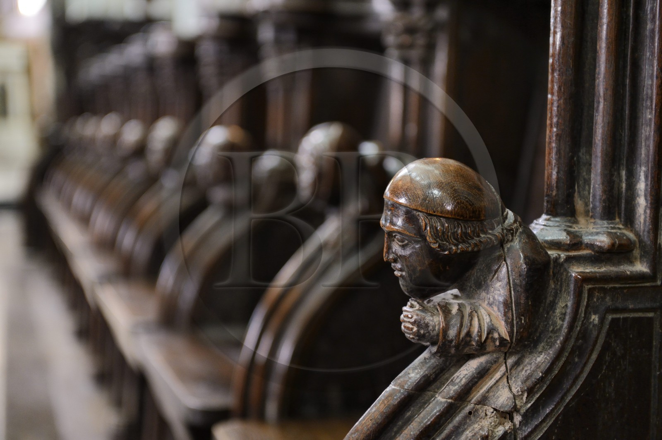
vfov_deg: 21.9
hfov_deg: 32.4
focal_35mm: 62
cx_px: 331
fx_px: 1139
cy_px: 220
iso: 1600
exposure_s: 1/8
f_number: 3.2
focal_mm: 62
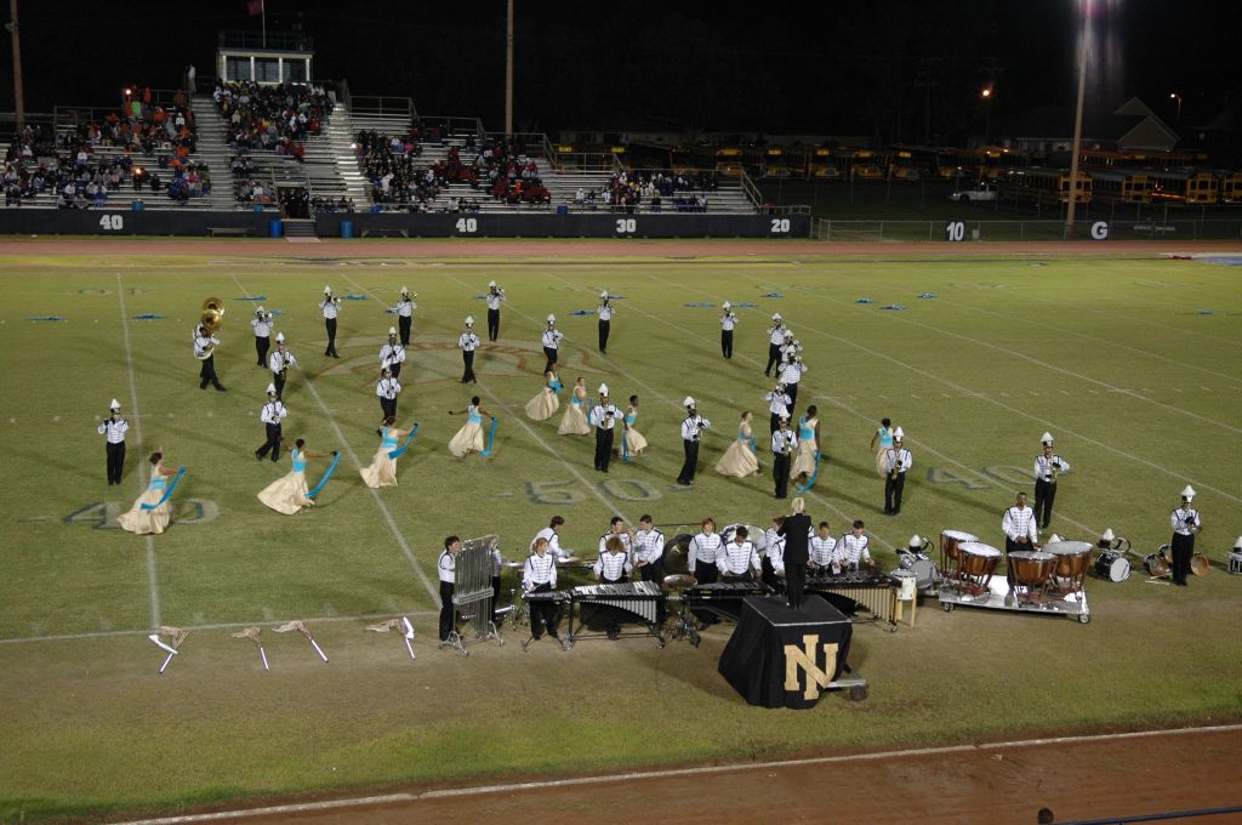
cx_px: 621
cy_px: 412
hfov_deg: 38.9
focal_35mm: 51
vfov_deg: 26.4
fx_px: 1757
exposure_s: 1/60
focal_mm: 34
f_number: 2.8
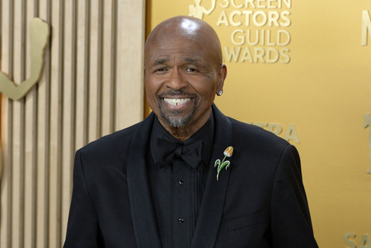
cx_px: 186
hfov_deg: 22.1
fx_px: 948
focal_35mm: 92
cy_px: 124
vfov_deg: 14.9
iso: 2500
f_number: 5.6
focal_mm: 92
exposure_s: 1/250
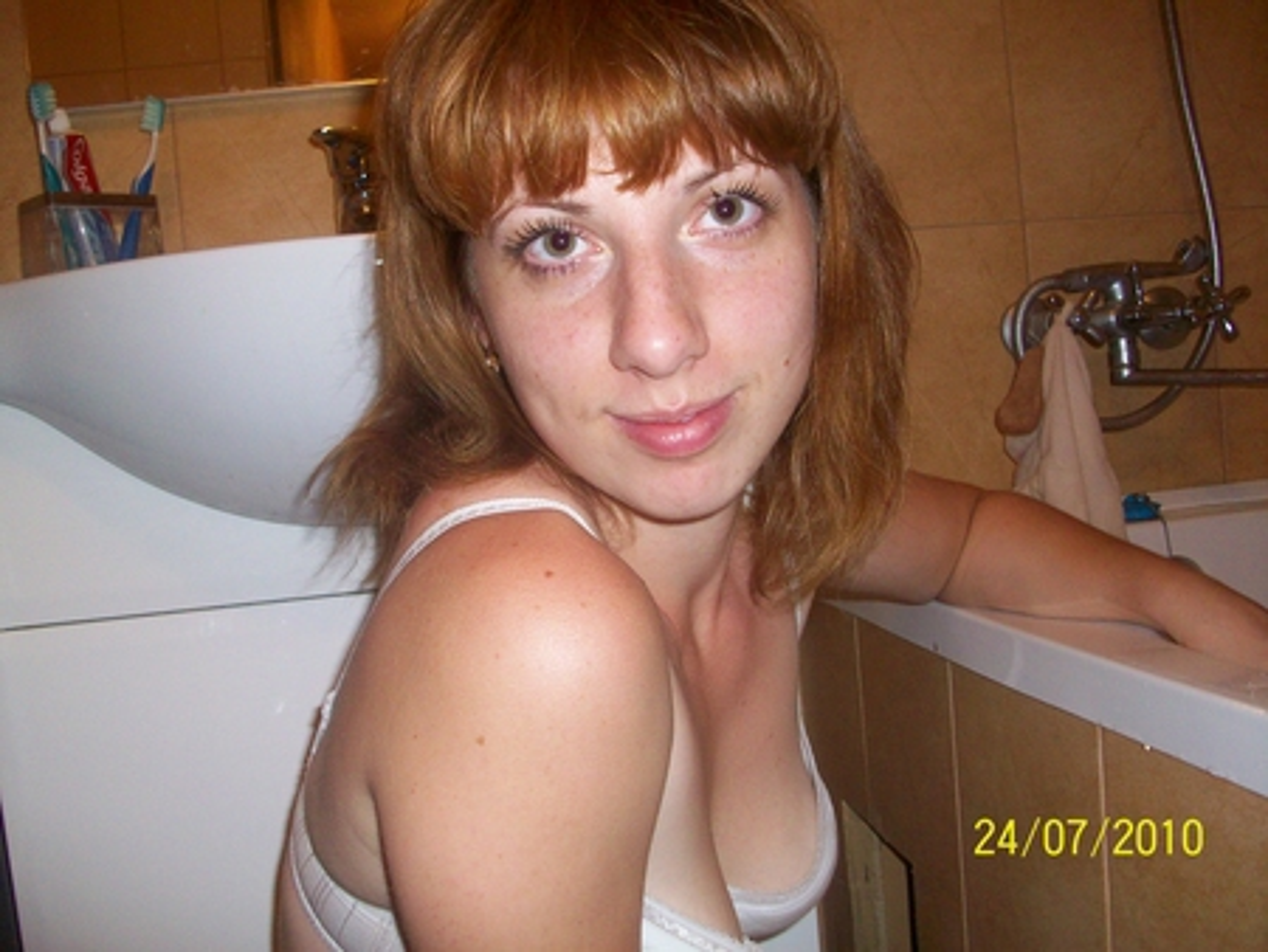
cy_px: 476
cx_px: 634
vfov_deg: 41.8
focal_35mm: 34
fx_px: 1246
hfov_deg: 53.9
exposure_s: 1/60
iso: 160
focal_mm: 5.7
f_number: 2.8
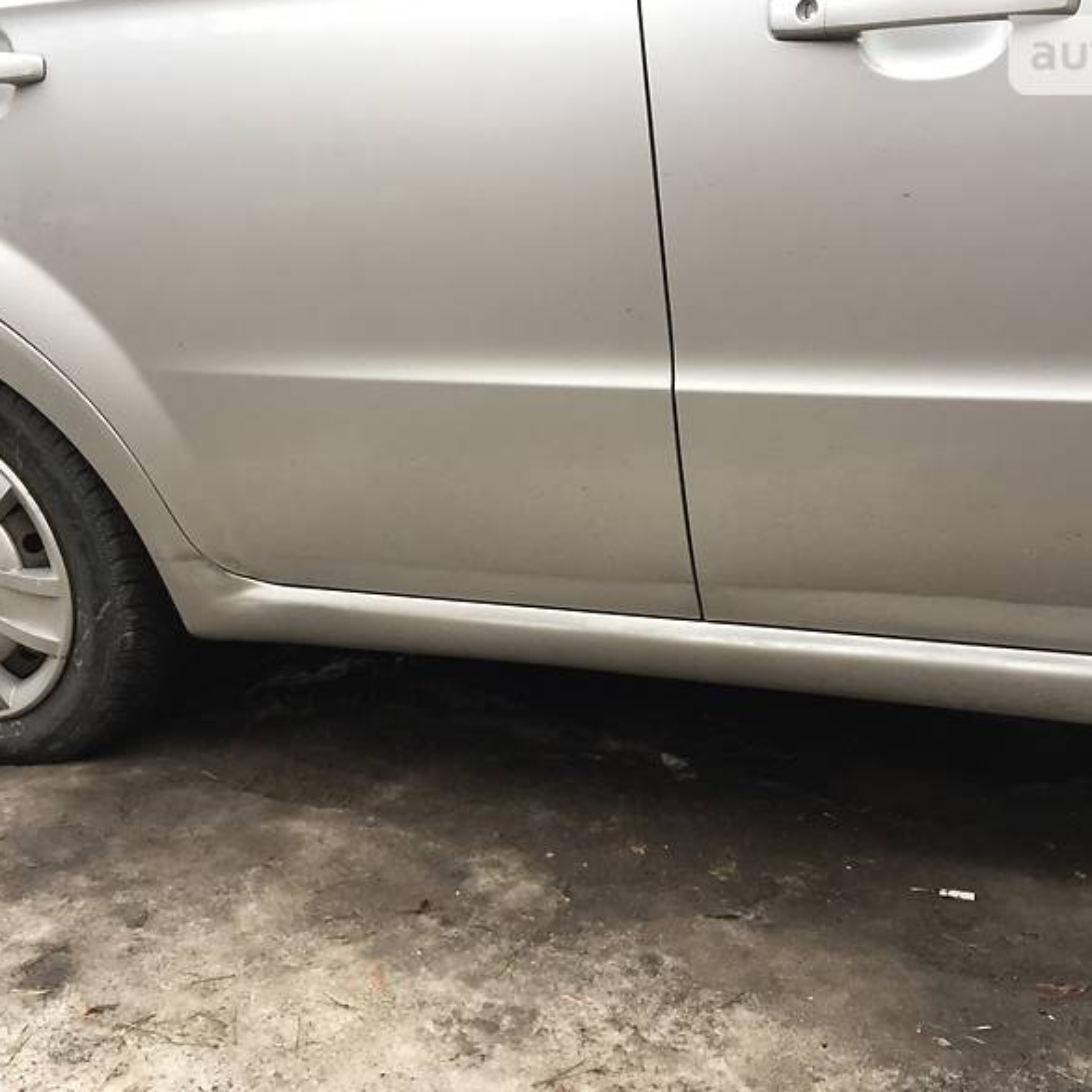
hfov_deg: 47.2
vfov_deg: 47.2
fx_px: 1249
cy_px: 552
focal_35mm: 35
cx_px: 559
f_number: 2.2
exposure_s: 1/33
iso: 40
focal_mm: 4.2
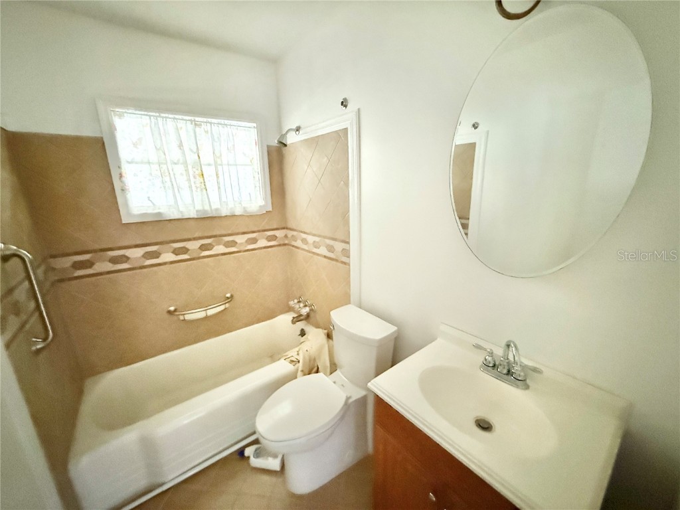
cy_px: 255
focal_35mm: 14
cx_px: 340
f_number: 2.2
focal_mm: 2.22
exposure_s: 1/40
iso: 1600
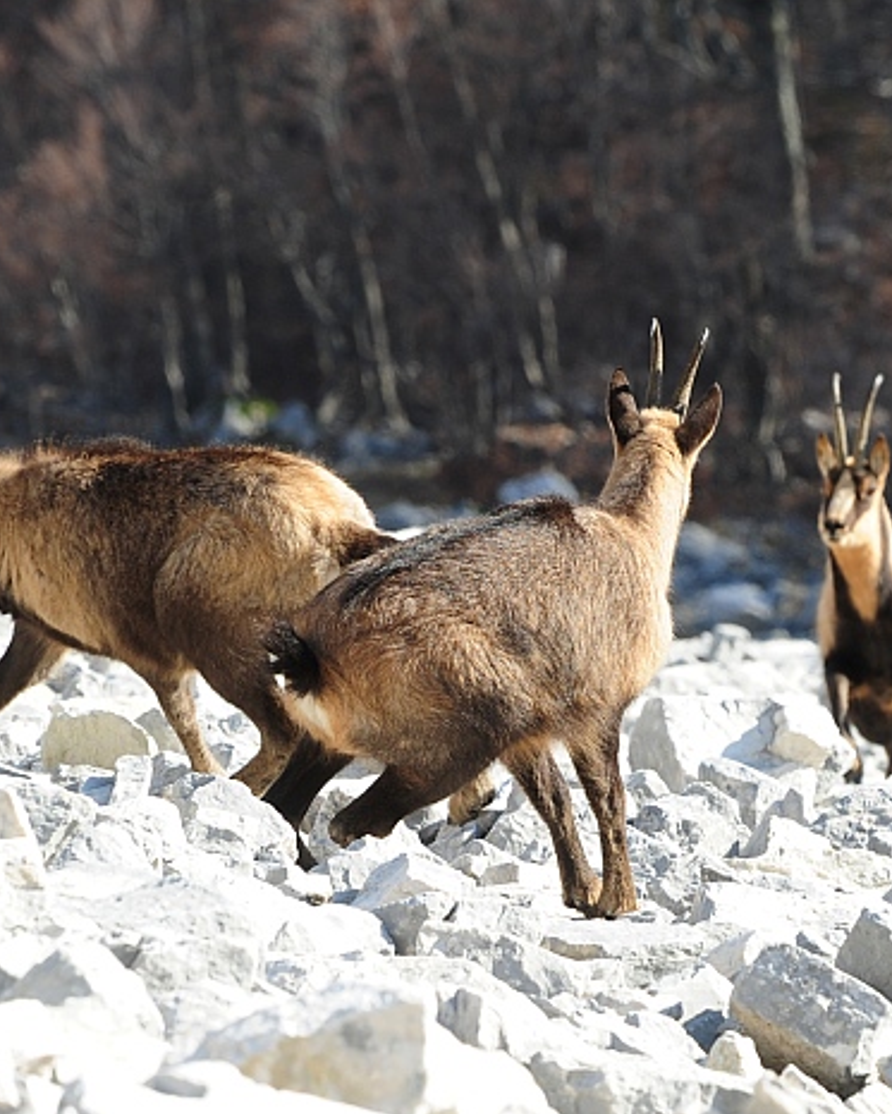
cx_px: 416
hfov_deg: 6.4
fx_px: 7917
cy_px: 558
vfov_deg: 8.1
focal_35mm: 240
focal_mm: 170
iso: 250
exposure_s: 1/320
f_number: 9
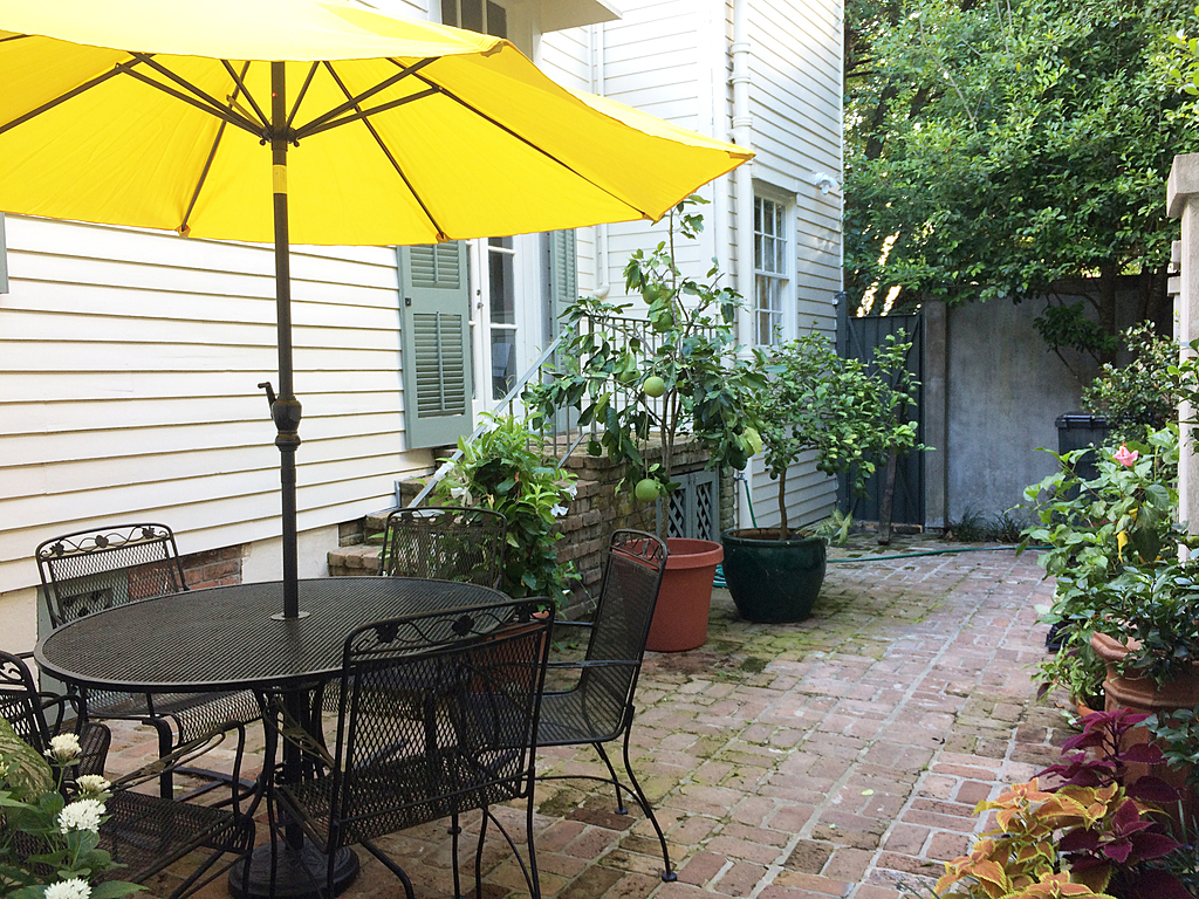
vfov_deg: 48.2
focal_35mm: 29
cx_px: 600
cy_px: 450
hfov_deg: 61.7
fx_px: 1004
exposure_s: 1/30
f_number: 2.2
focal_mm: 4.15
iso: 40
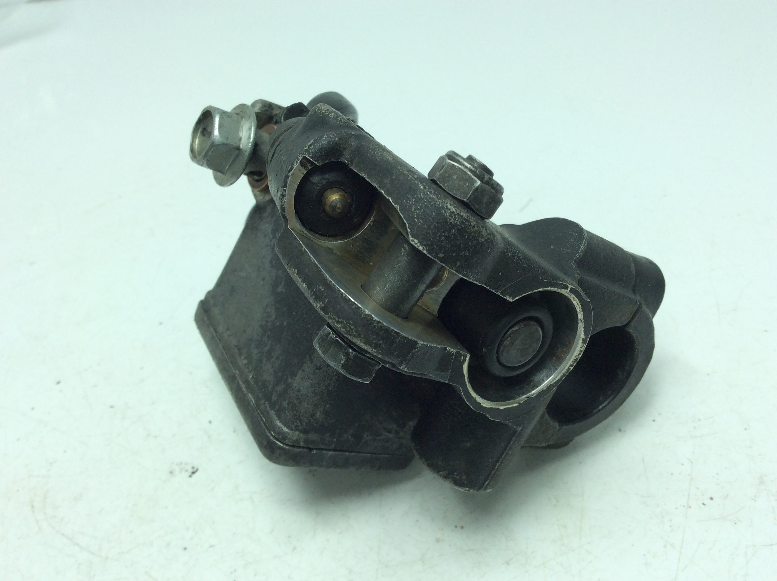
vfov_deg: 44.1
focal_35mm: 32
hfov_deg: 56.9
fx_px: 717
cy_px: 290
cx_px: 388
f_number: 2.4
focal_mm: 3.3
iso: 32
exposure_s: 1/347
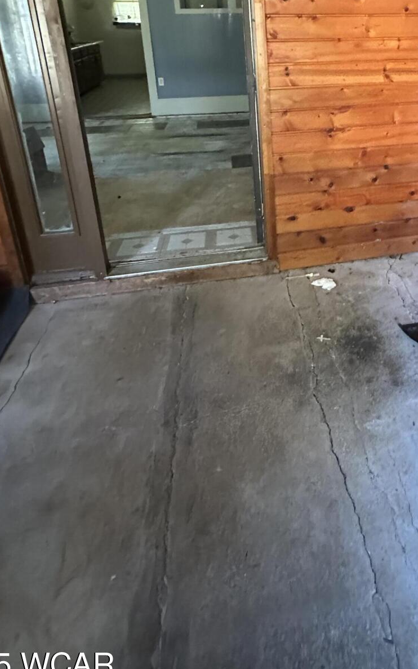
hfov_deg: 46.6
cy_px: 153
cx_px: 337
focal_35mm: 25
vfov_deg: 67.1
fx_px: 456
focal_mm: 2.22
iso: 1000
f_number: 2.2
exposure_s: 1/40
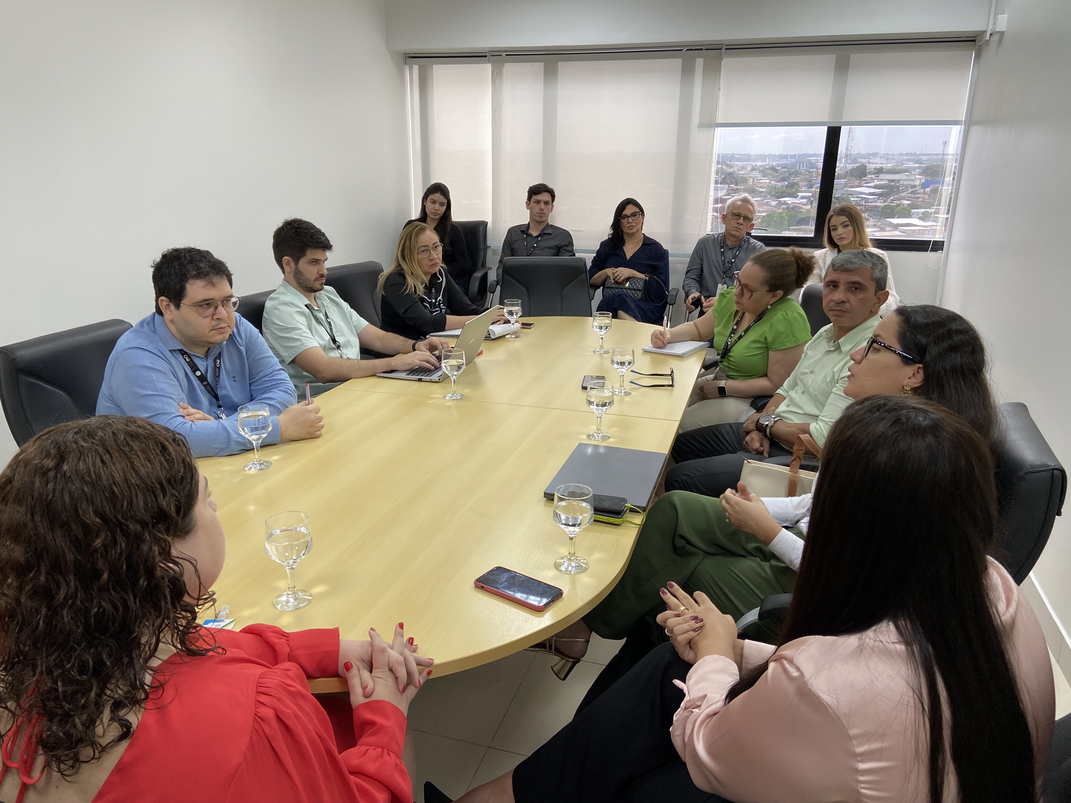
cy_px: 402
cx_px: 536
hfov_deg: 67.3
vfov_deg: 53.1
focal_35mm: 26
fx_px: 804
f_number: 1.8
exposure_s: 1/120
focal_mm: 4.25
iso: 80
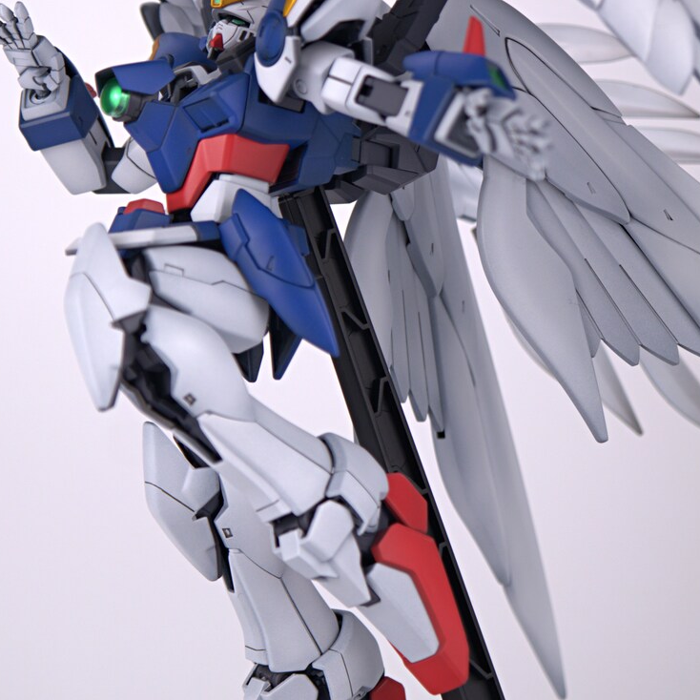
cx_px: 377
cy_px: 291
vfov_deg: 13.9
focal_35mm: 125
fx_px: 2860
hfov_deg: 14.0
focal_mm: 52
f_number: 5.6
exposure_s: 1/160
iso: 200
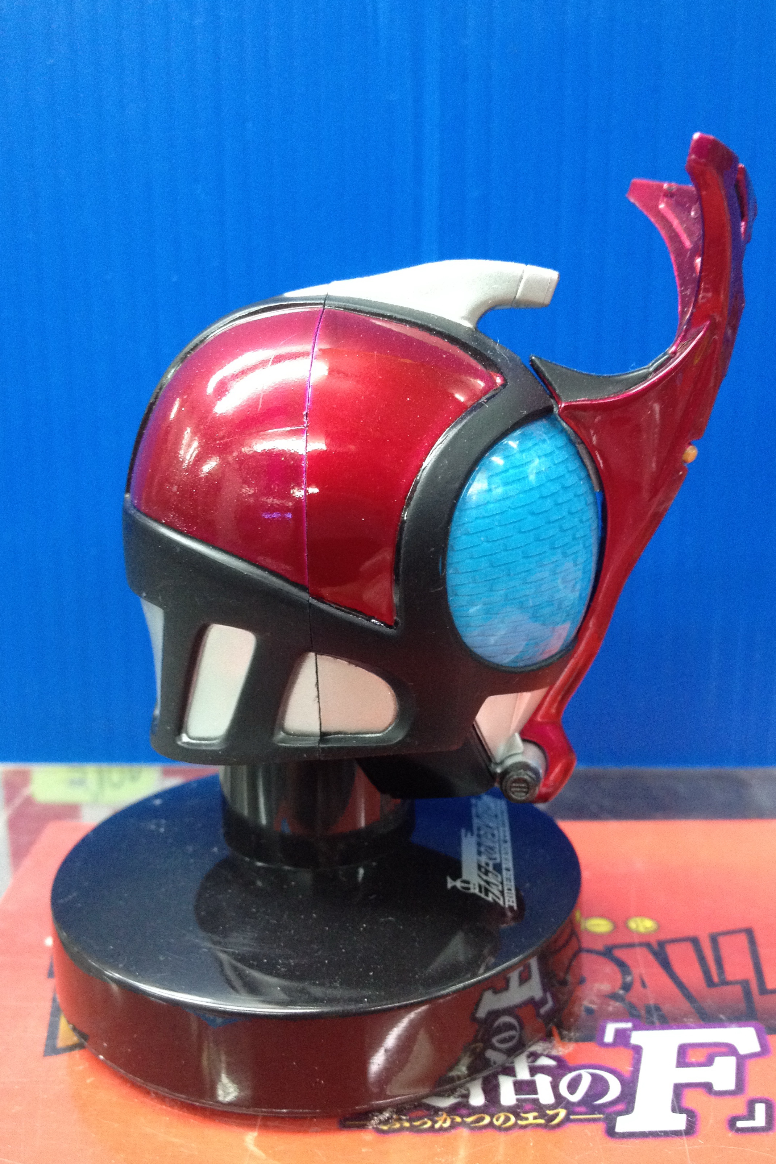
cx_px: 400
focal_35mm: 37
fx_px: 1196
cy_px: 584
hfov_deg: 35.9
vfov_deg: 51.9
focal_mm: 4.28
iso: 250
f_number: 2.4
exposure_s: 1/20
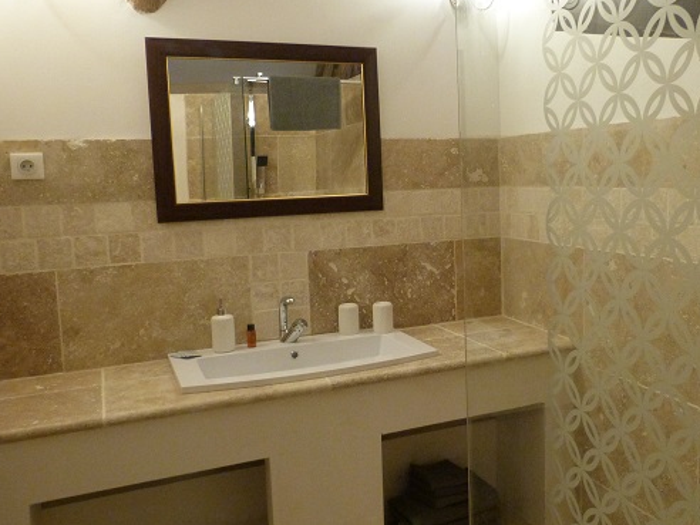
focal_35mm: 33
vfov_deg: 42.9
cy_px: 238
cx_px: 440
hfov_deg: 54.7
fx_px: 667
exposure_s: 1/30
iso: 400
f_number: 2.8
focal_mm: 4.5
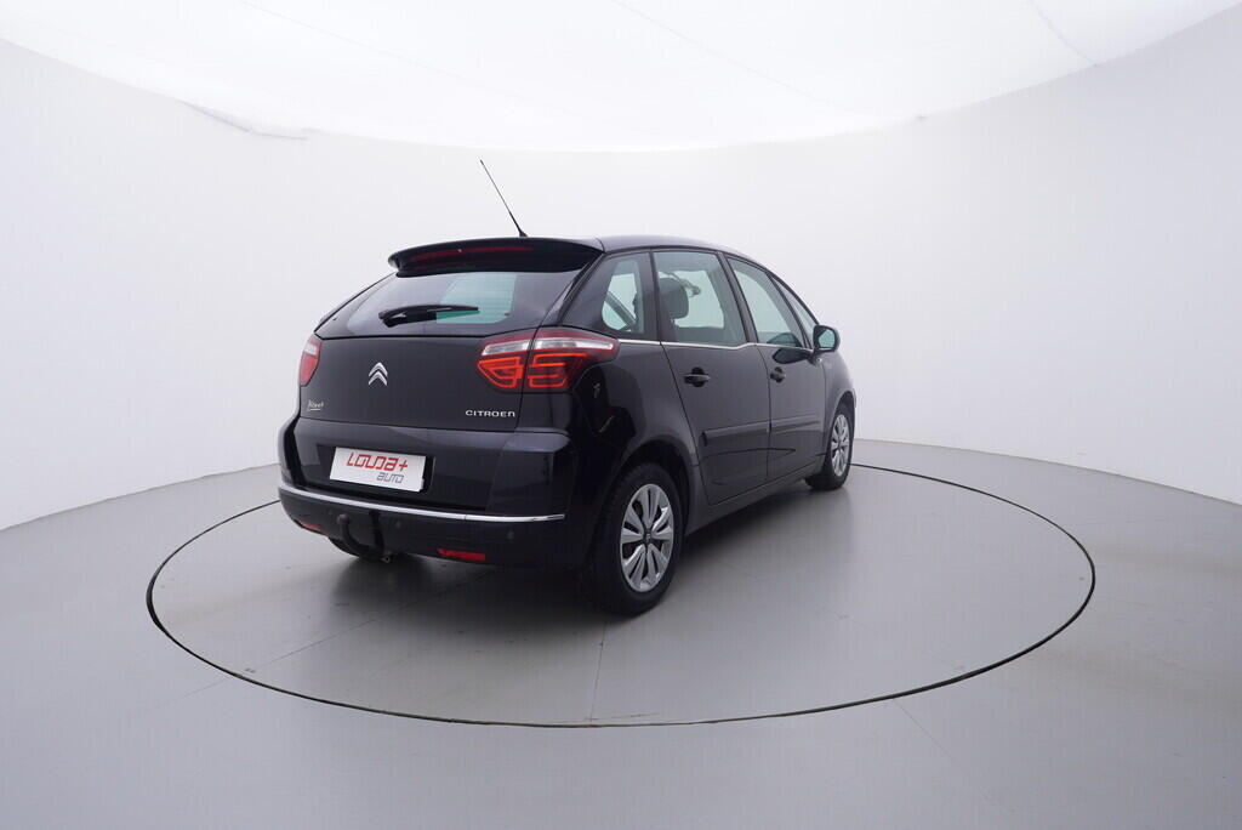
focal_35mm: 22
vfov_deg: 56.2
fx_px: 777
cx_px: 621
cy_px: 415
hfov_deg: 77.3
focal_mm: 15
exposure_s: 1/80
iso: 200
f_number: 5
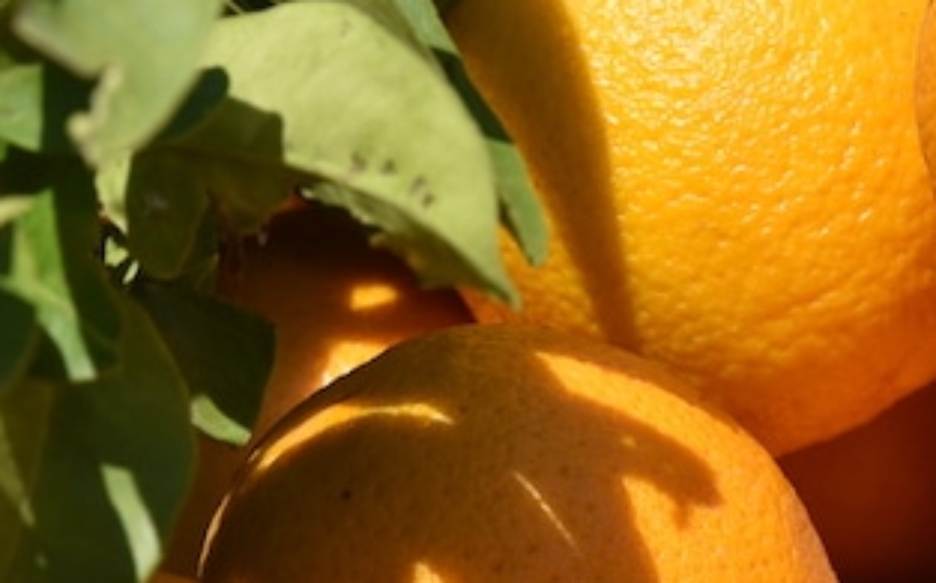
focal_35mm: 668
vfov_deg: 2.0
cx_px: 254
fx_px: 17025
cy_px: 428
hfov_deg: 3.1
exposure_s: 1/800
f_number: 7.1
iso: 200
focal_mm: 200
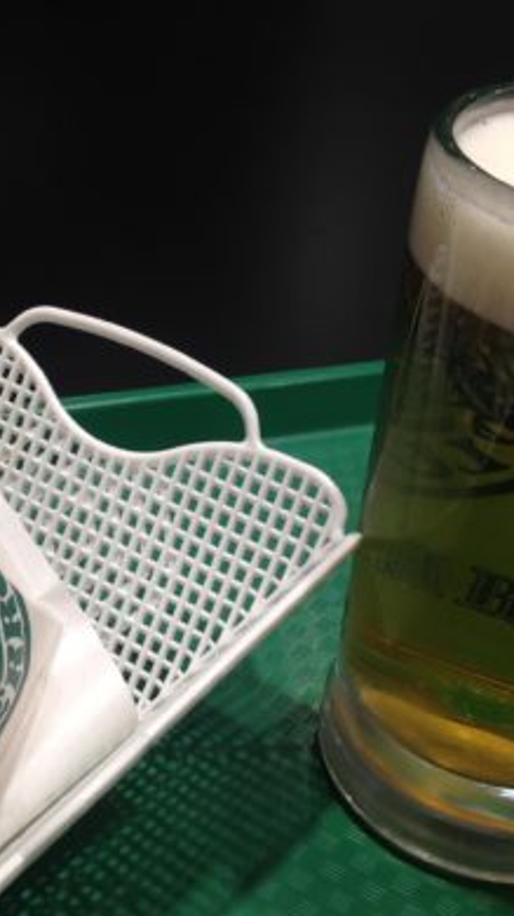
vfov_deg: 35.5
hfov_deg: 20.3
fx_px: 1431
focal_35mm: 59
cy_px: 451
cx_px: 176
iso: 50
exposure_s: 1/24
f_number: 2.4
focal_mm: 4.12
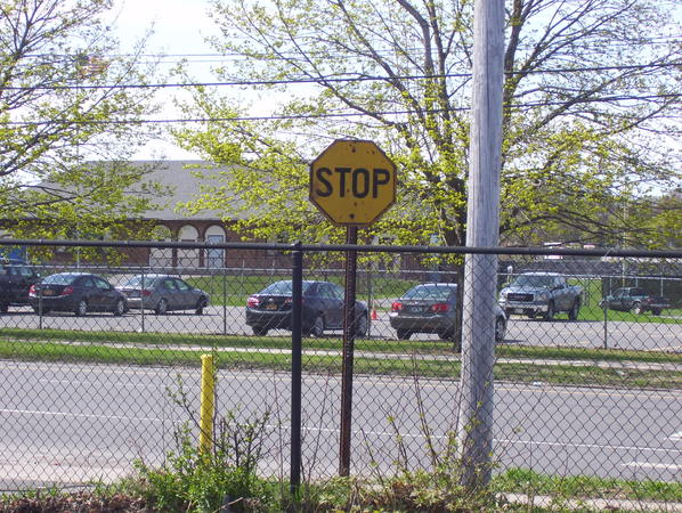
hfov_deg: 18.2
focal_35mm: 108
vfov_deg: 13.7
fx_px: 2130
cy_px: 256
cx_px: 341
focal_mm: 18
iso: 80
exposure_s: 1/320
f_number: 4.6
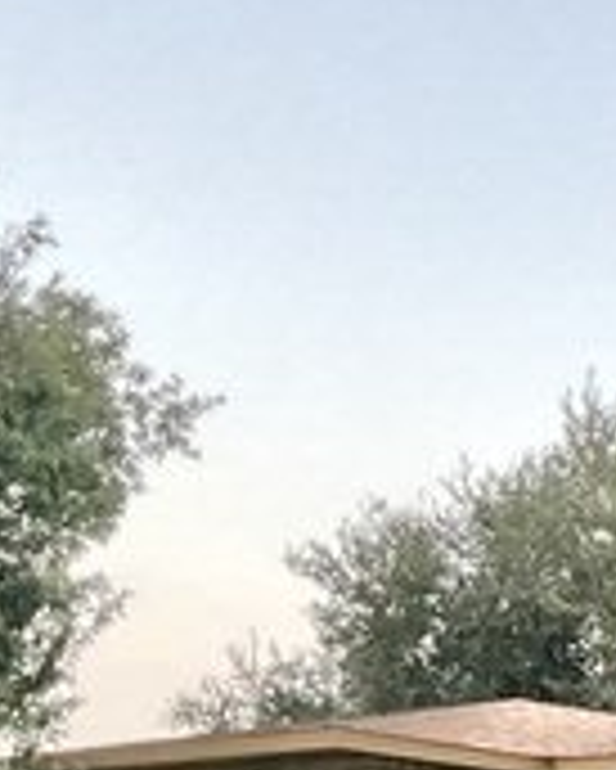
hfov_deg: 12.7
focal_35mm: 106
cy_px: 1022
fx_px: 2413
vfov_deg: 17.0
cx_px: 1250
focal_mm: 3
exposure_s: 1/60
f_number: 1.8
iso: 100
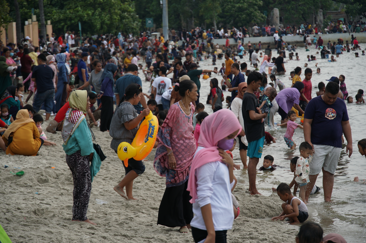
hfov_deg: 14.7
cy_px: 122
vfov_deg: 9.8
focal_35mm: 140
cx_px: 183
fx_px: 1417
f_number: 5.6
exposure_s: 1/320
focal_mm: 93
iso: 100
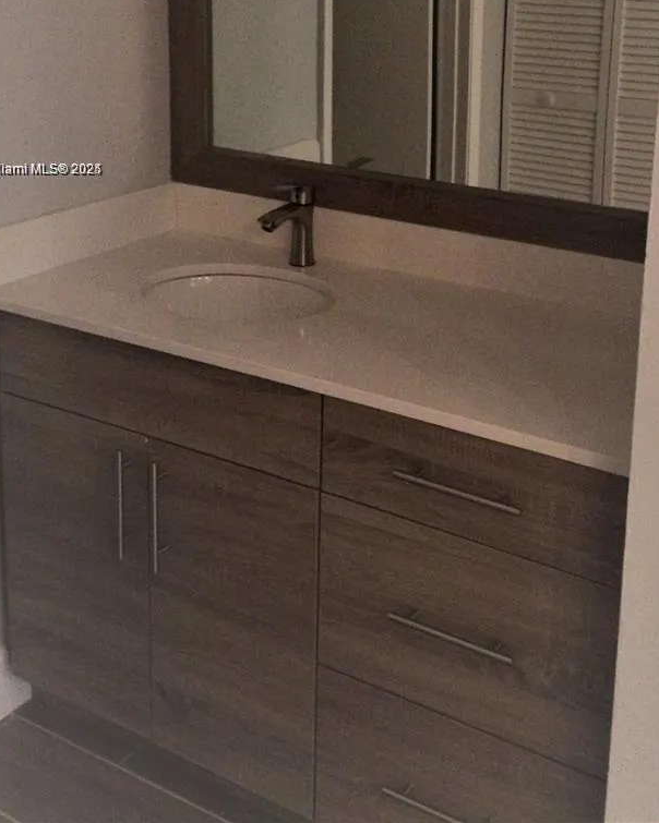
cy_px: 170
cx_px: 393
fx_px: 1097
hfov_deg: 33.3
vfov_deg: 39.6
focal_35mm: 45
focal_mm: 4.15
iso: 400
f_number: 2.2
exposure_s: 1/15
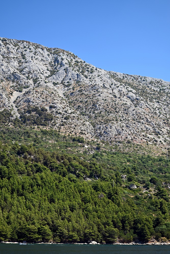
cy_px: 127
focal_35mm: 70
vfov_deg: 28.8
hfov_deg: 19.5
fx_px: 496
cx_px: 85
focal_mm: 70
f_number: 4.5
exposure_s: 1/640
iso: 100
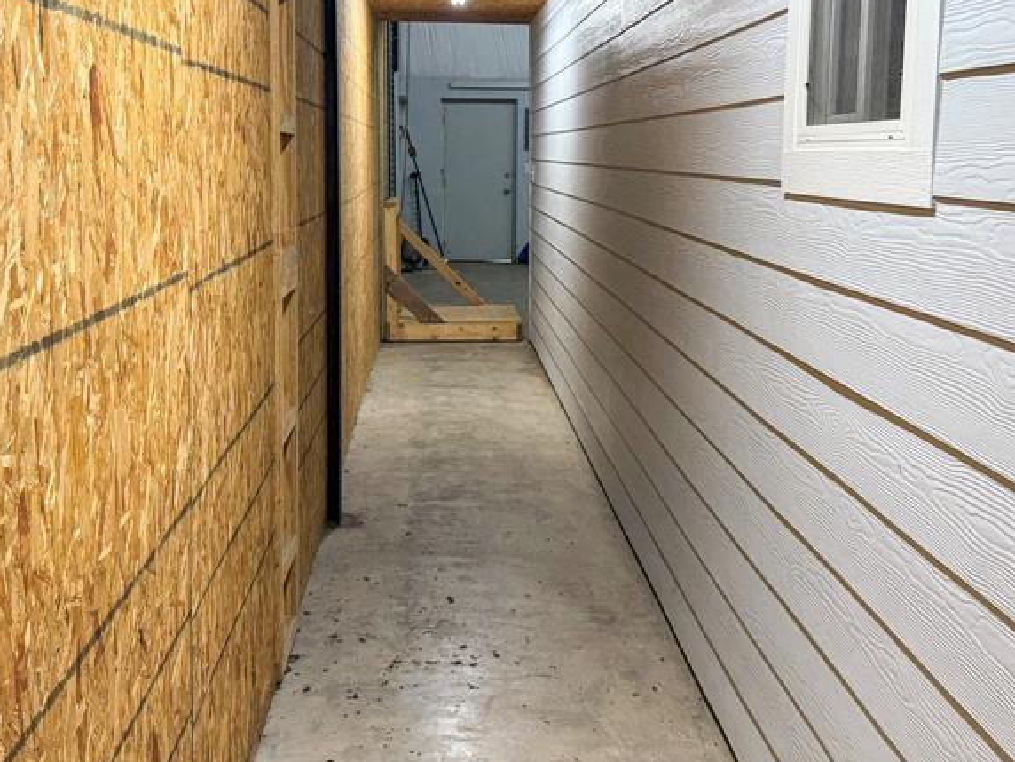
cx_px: 508
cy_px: 297
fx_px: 1261
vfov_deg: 33.5
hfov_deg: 43.9
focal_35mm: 43
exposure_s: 1/120
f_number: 1.78
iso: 200
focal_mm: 6.76
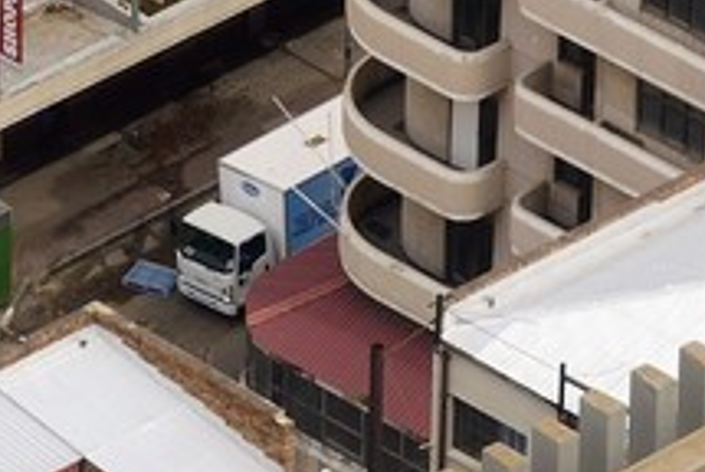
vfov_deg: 1.9
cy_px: -1704
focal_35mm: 706
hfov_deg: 2.9
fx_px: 13845
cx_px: -649
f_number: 9
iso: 200
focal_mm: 95
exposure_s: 1/400
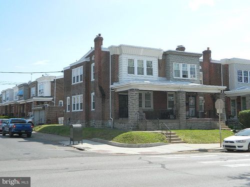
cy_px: 94
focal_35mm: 47
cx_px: 125
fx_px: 339
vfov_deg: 30.9
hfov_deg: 40.4
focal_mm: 8.4
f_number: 3.6
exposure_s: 1/800
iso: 110
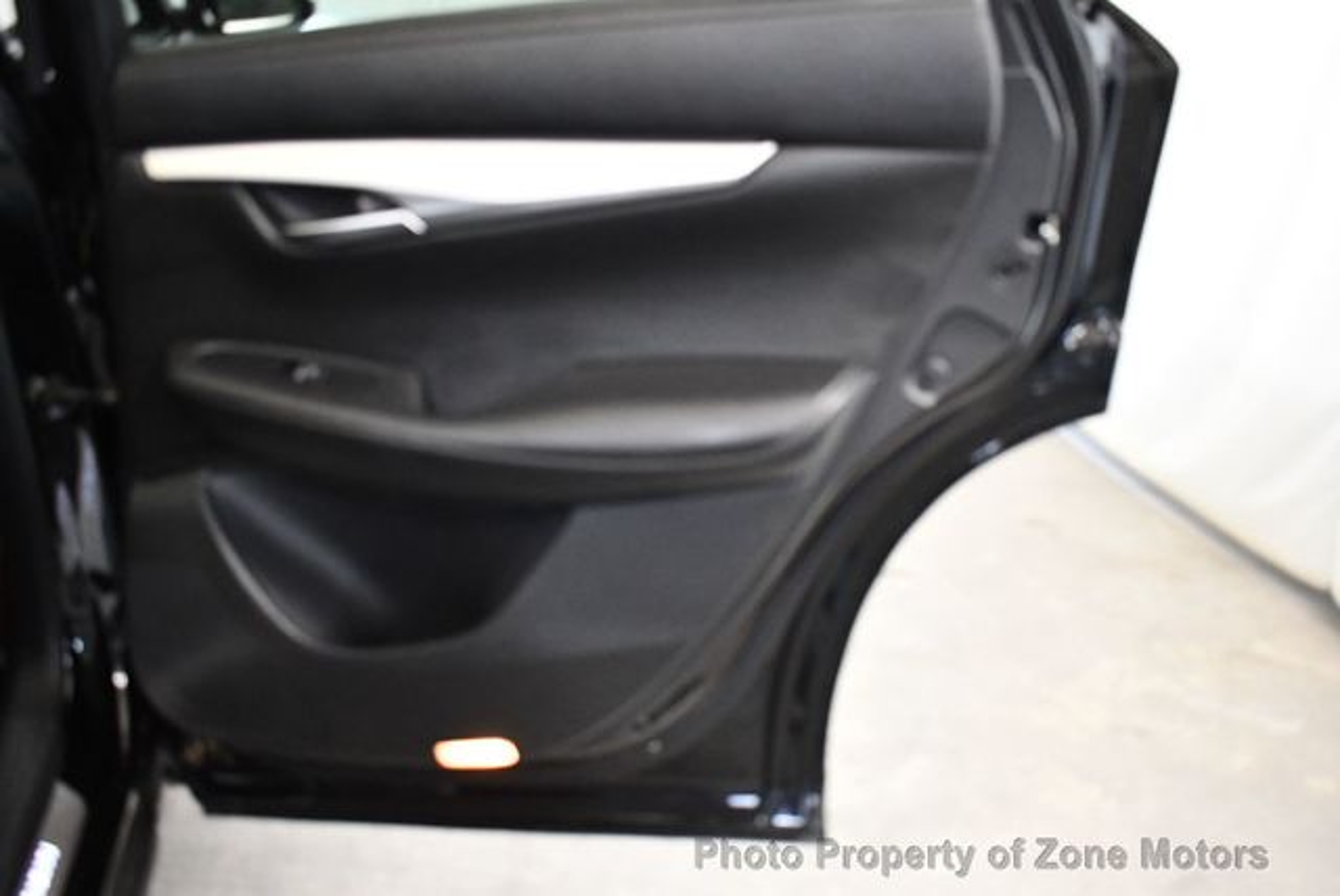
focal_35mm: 36
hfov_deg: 53.1
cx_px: 670
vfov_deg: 36.9
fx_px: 1341
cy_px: 448
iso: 3200
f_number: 3.5
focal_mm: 18
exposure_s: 1/80
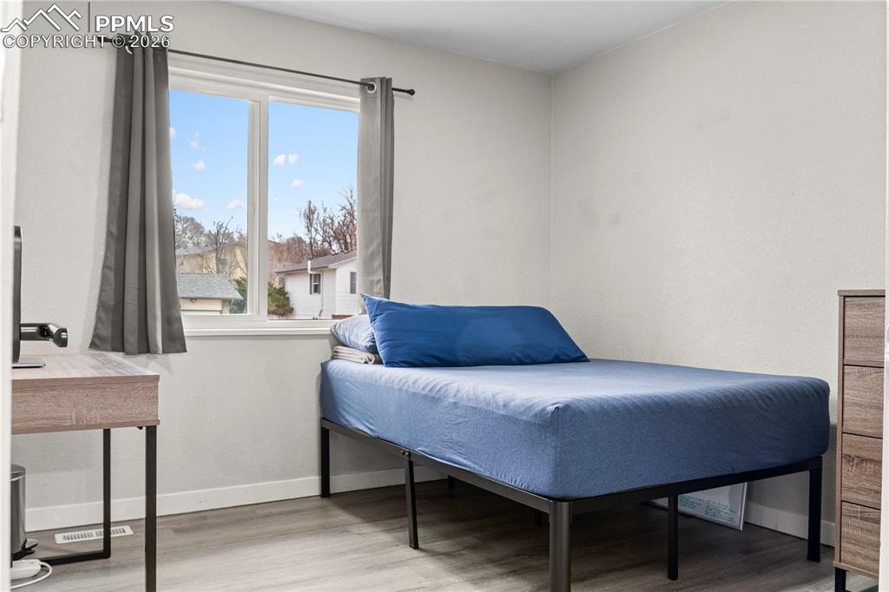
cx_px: 444
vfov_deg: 44.6
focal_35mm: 29
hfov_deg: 63.2
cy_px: 296
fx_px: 722
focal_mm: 19.5
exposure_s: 1
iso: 100
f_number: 8
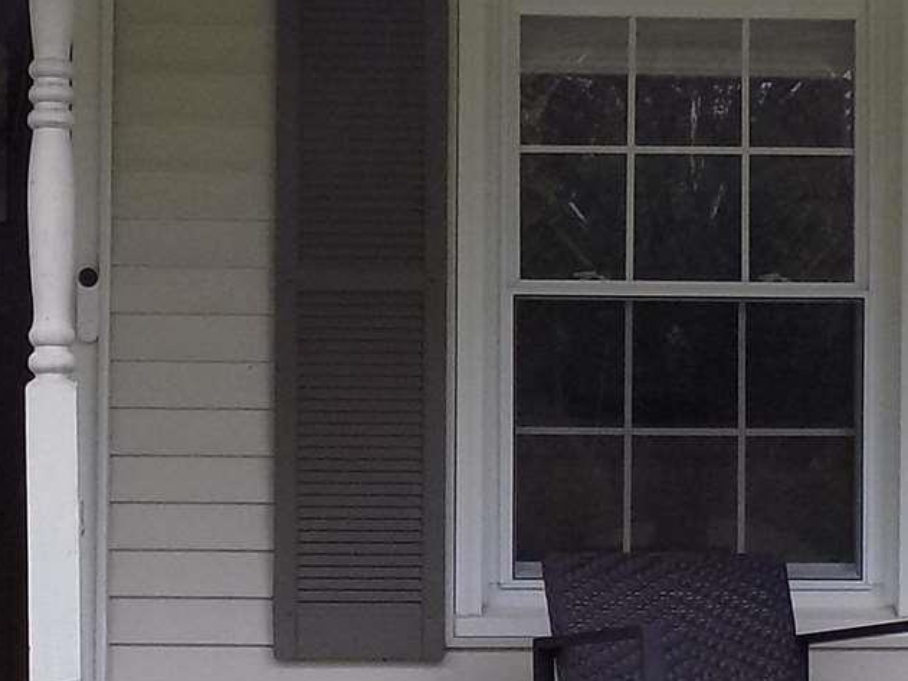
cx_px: 407
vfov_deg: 13.1
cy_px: 665
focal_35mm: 112
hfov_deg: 17.6
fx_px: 2937
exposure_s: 1/60
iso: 80
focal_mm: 4
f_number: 3.1
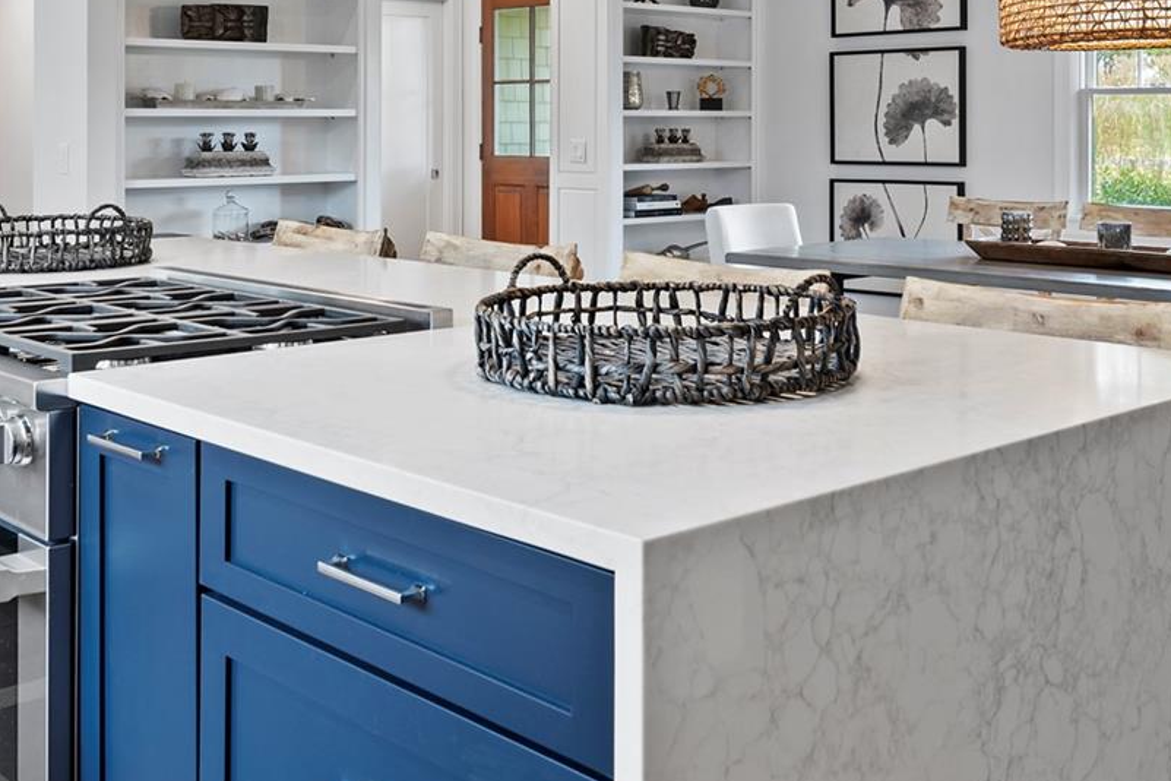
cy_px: 116
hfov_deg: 42.7
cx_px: 512
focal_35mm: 46
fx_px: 1496
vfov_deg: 28.4
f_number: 8
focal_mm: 18
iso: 400
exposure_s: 1/4
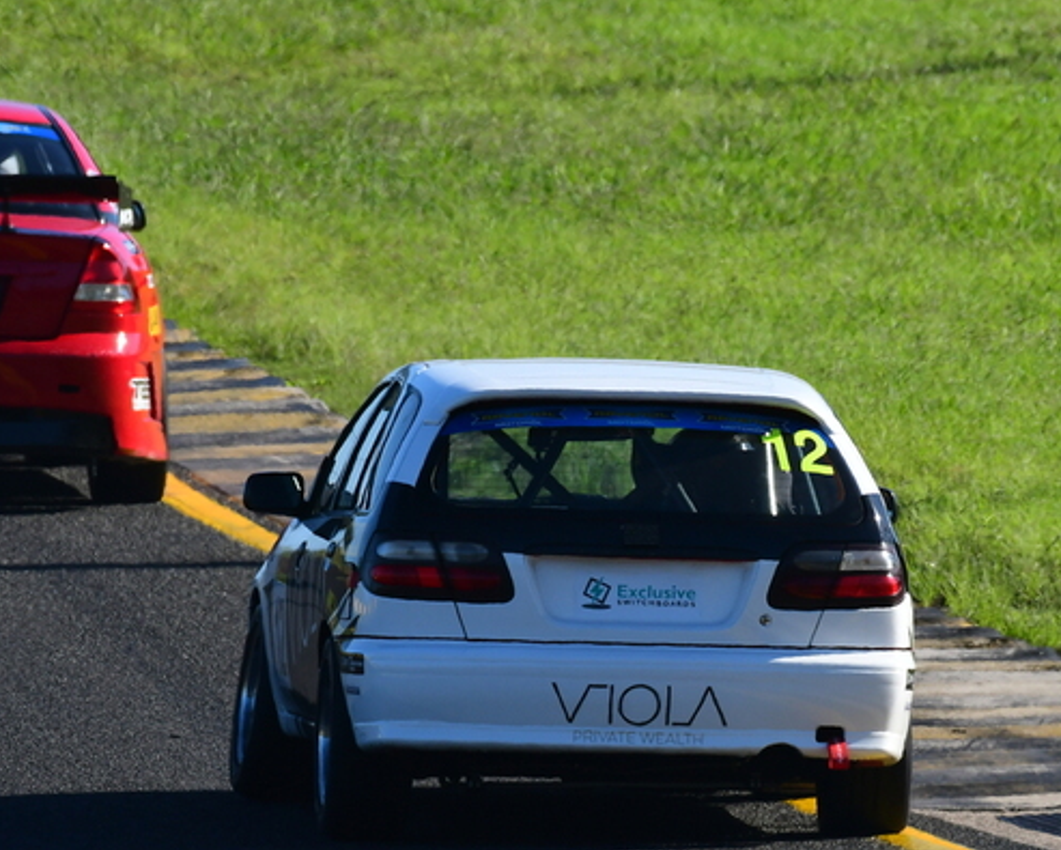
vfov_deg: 1.4
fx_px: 35850
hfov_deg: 1.7
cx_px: 540
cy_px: 494
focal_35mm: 1141
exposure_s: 1/640
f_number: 11
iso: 500
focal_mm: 500
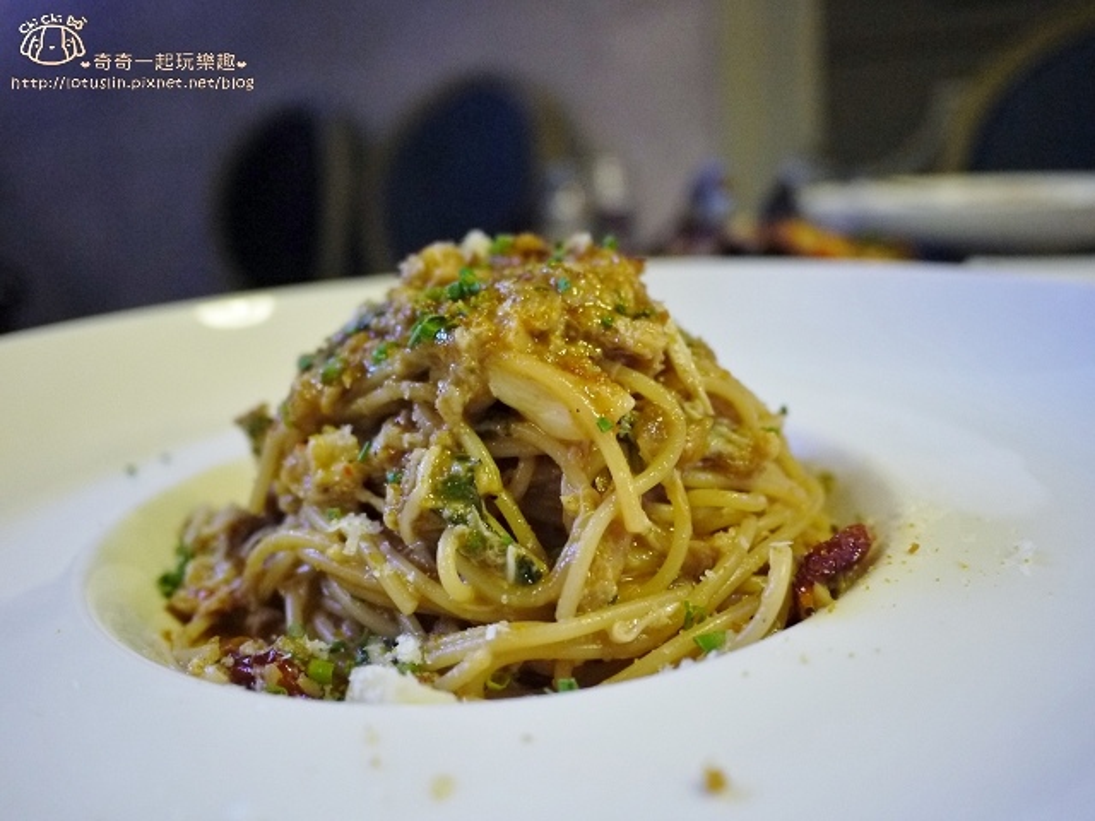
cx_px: 548
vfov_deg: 49.7
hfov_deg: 63.4
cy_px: 410
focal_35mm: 28
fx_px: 886
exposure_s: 1/30
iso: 800
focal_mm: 14
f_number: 2.5
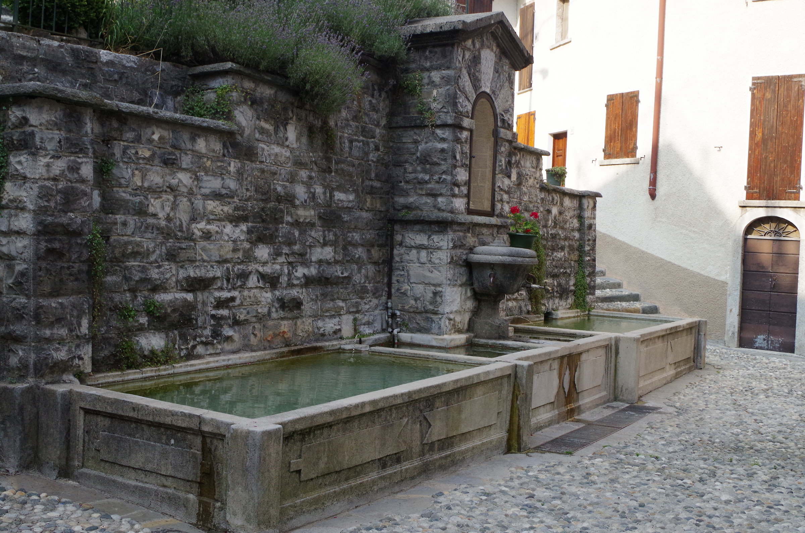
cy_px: 266
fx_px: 937
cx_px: 402
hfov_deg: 46.5
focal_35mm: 42
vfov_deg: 31.7
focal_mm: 28.13
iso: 1250
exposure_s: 1/200
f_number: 11
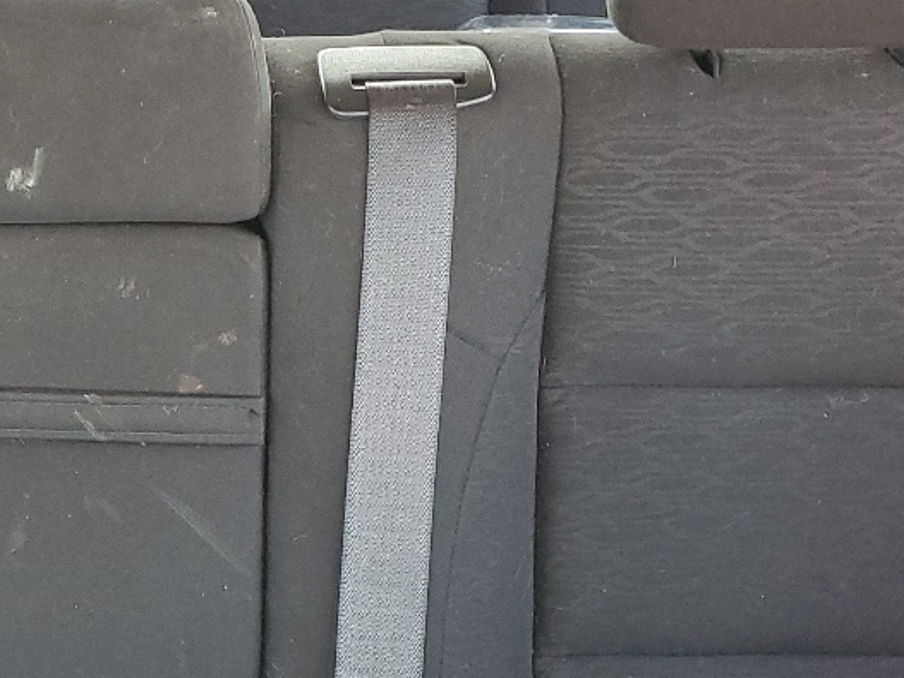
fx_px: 2063
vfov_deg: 18.5
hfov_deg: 23.8
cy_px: 508
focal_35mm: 79
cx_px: 31
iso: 165
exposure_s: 1/60.2
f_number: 1.5
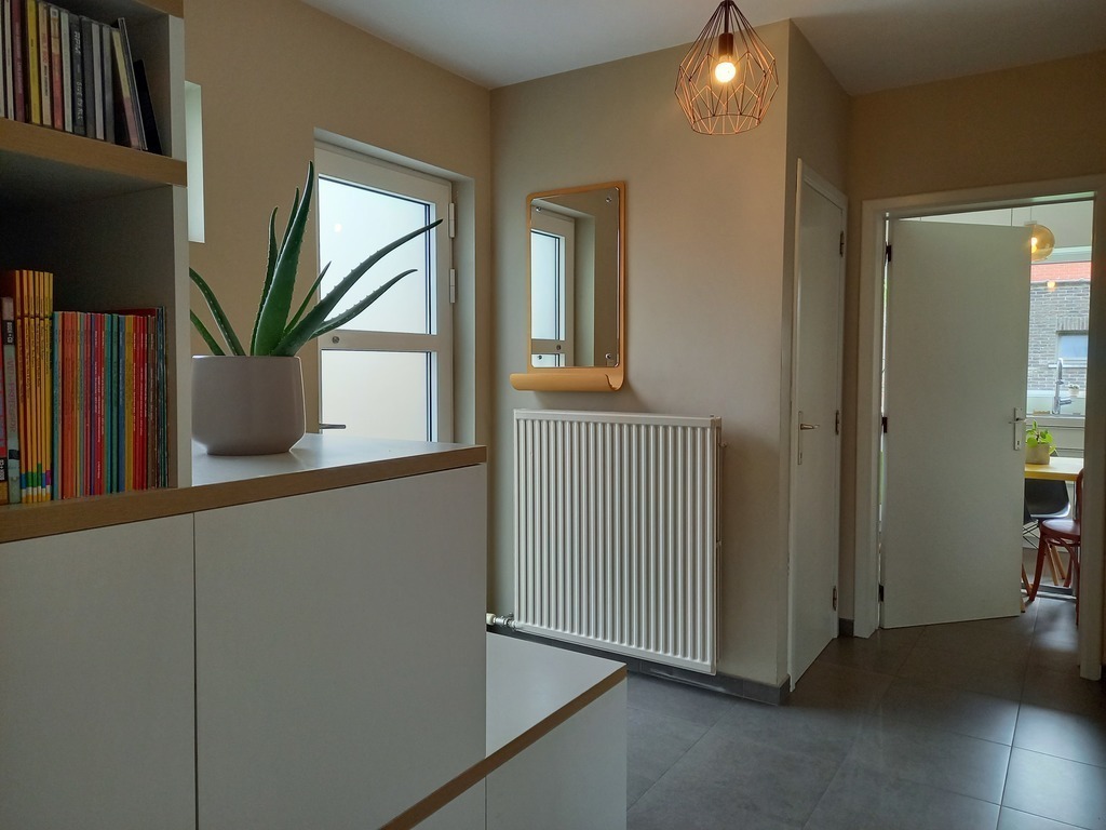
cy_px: 415
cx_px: 553
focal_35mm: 25
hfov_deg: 69.4
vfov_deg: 54.9
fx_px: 799
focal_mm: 4.65
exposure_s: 1/49
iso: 160
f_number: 1.8
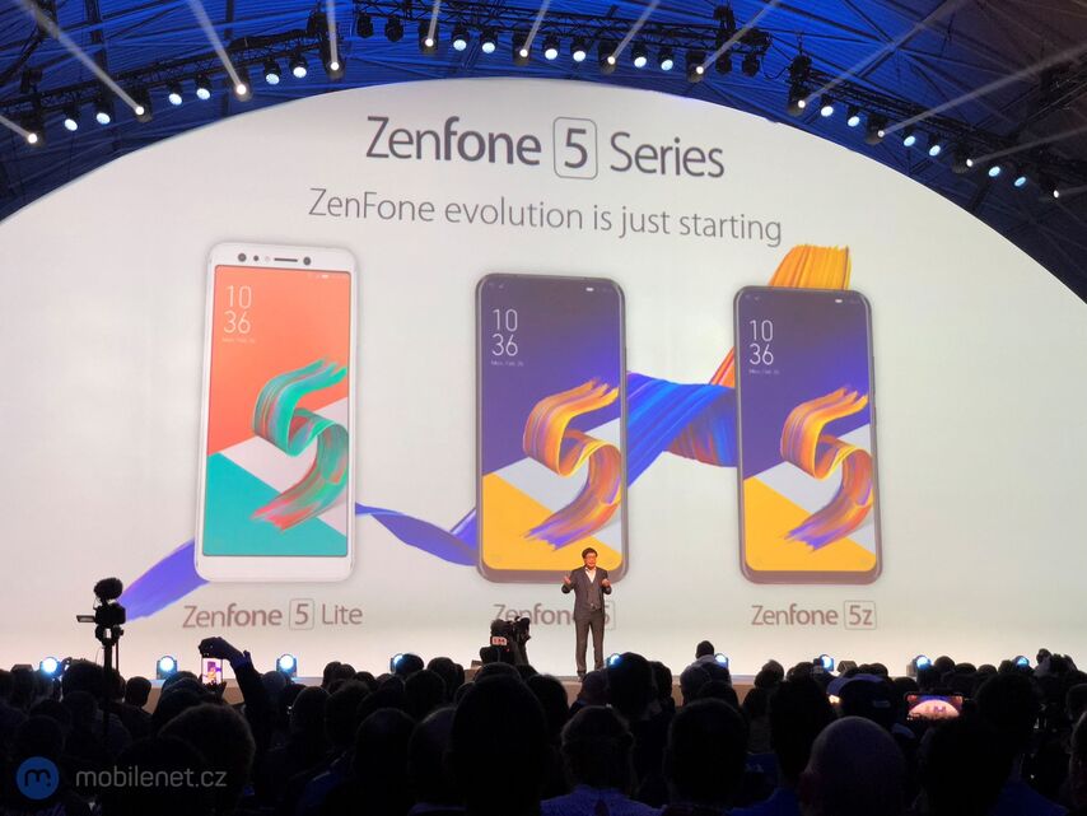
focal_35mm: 52
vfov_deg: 28.0
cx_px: 544
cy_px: 408
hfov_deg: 36.8
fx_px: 1633
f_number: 2.4
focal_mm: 6
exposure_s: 1/60
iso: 80
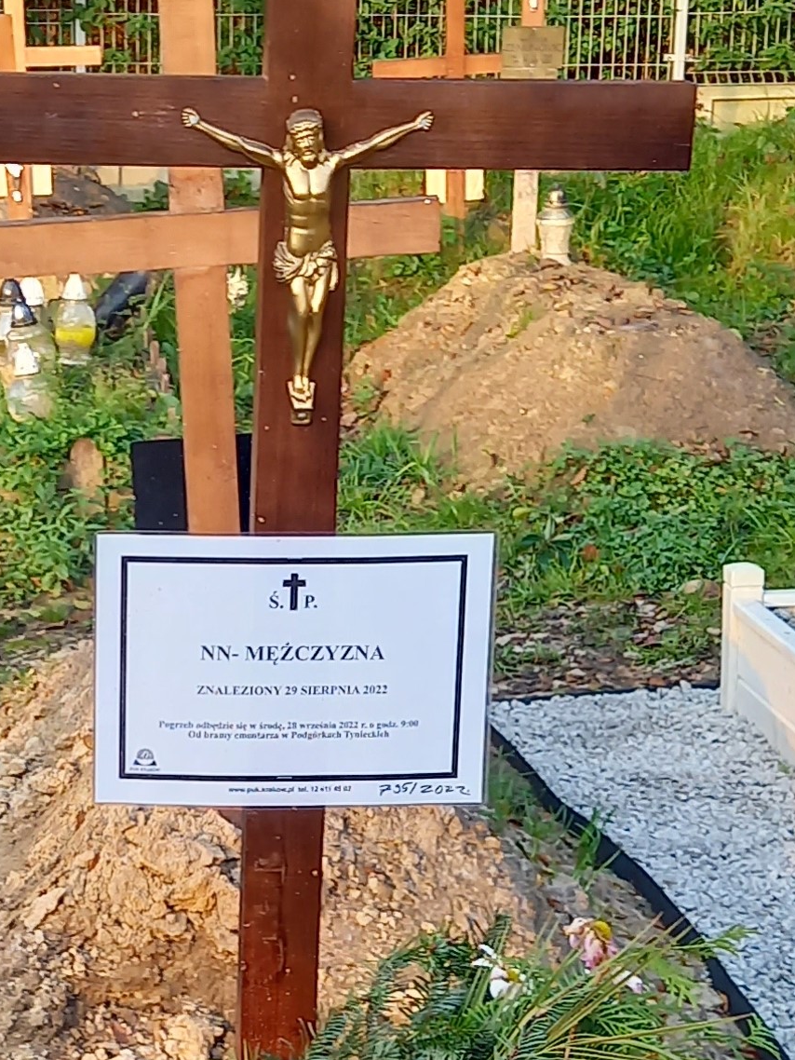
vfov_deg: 45.0
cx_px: 260
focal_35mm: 40
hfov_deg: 35.6
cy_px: 809
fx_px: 1224
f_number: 1.8
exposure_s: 1/100
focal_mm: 4.65
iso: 100
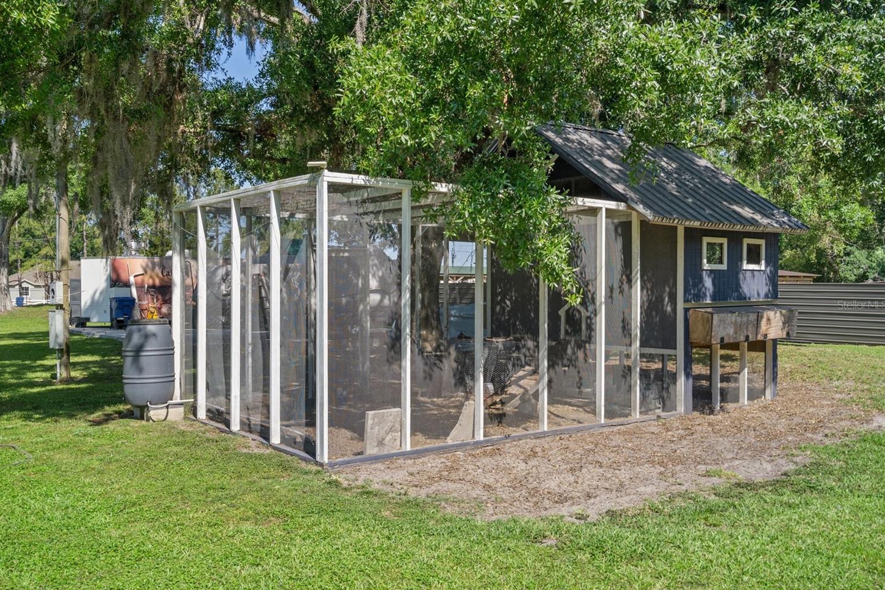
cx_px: 419
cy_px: 305
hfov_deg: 57.2
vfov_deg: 39.9
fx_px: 811
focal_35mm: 33
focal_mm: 31
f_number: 8
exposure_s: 1/25
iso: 320
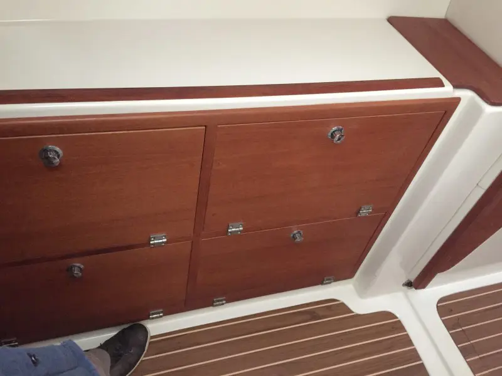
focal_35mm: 29
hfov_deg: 61.7
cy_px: 188
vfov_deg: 48.2
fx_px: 421
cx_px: 251
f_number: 2.2
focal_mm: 4.15
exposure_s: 1/15
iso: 400
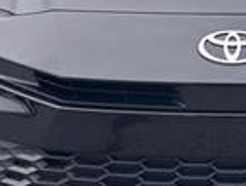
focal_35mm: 85
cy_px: 70
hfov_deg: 22.2
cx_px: 239
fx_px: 605
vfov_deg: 17.4
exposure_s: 1/1029
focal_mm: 6.86
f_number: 1.78
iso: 80
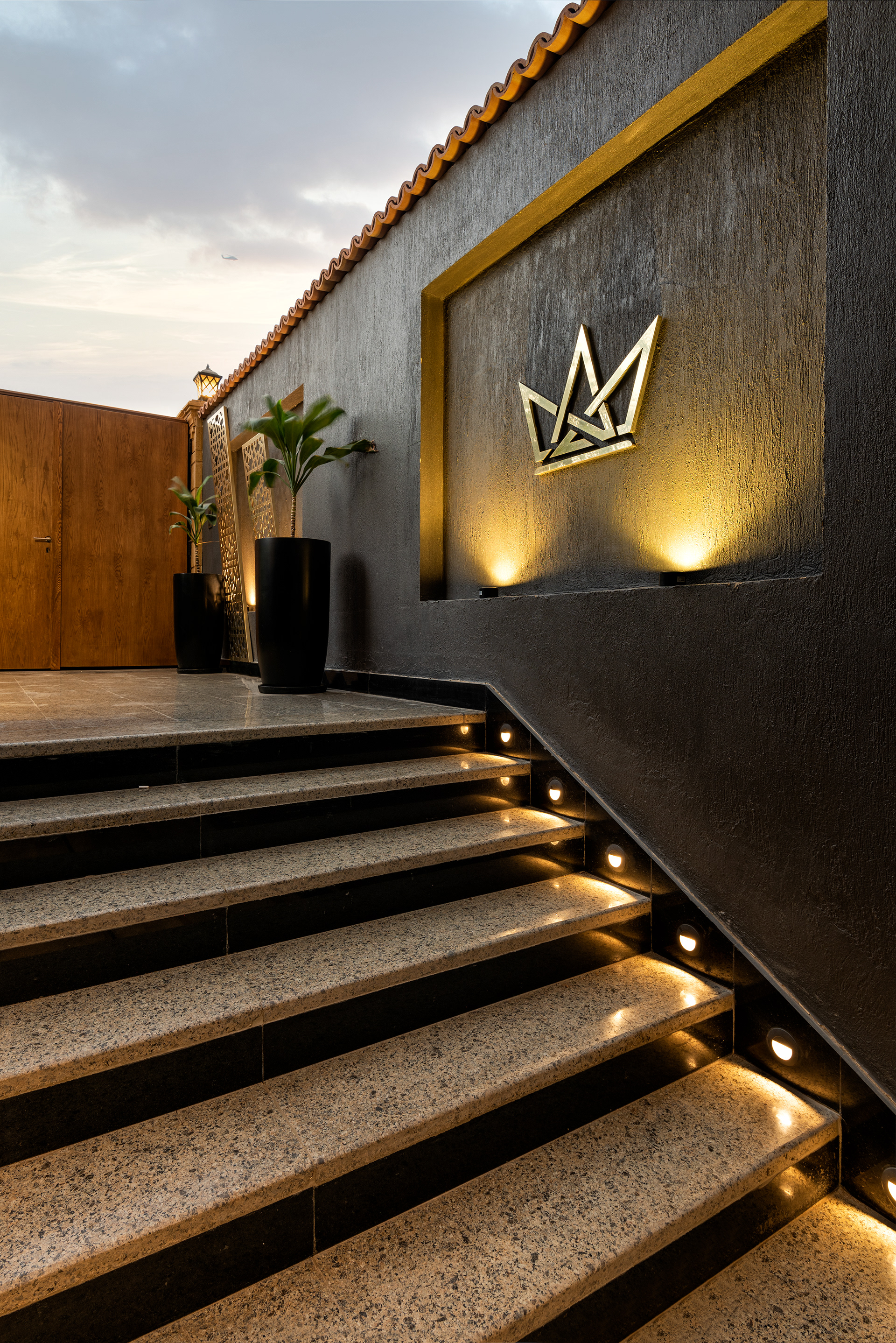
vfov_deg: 86.9
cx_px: 448
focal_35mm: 19
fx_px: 709
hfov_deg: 64.6
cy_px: 672
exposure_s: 1.6
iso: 80
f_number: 8
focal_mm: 19
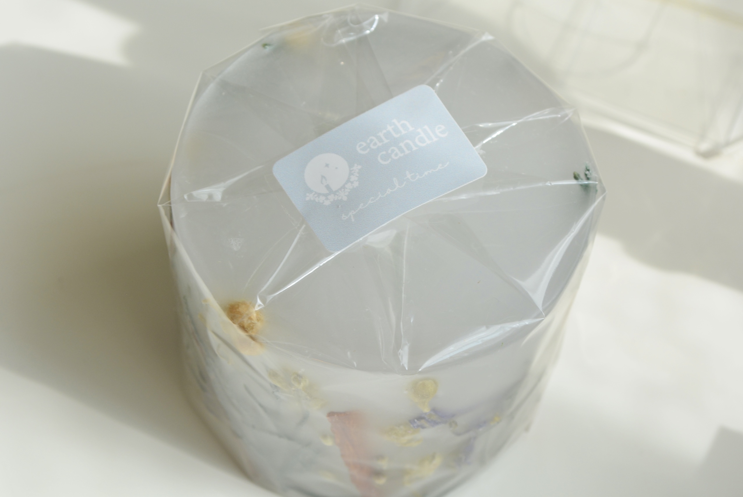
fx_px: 1549
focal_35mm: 75
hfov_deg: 27.0
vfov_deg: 18.2
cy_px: 248
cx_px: 372
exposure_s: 1/60
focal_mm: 50
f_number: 8
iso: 320
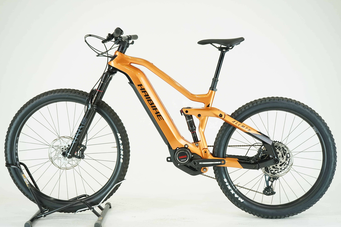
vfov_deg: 26.0
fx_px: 493
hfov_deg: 38.2
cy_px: 114
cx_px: 170
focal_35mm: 52
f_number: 5.6
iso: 1600
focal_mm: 52
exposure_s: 1/200
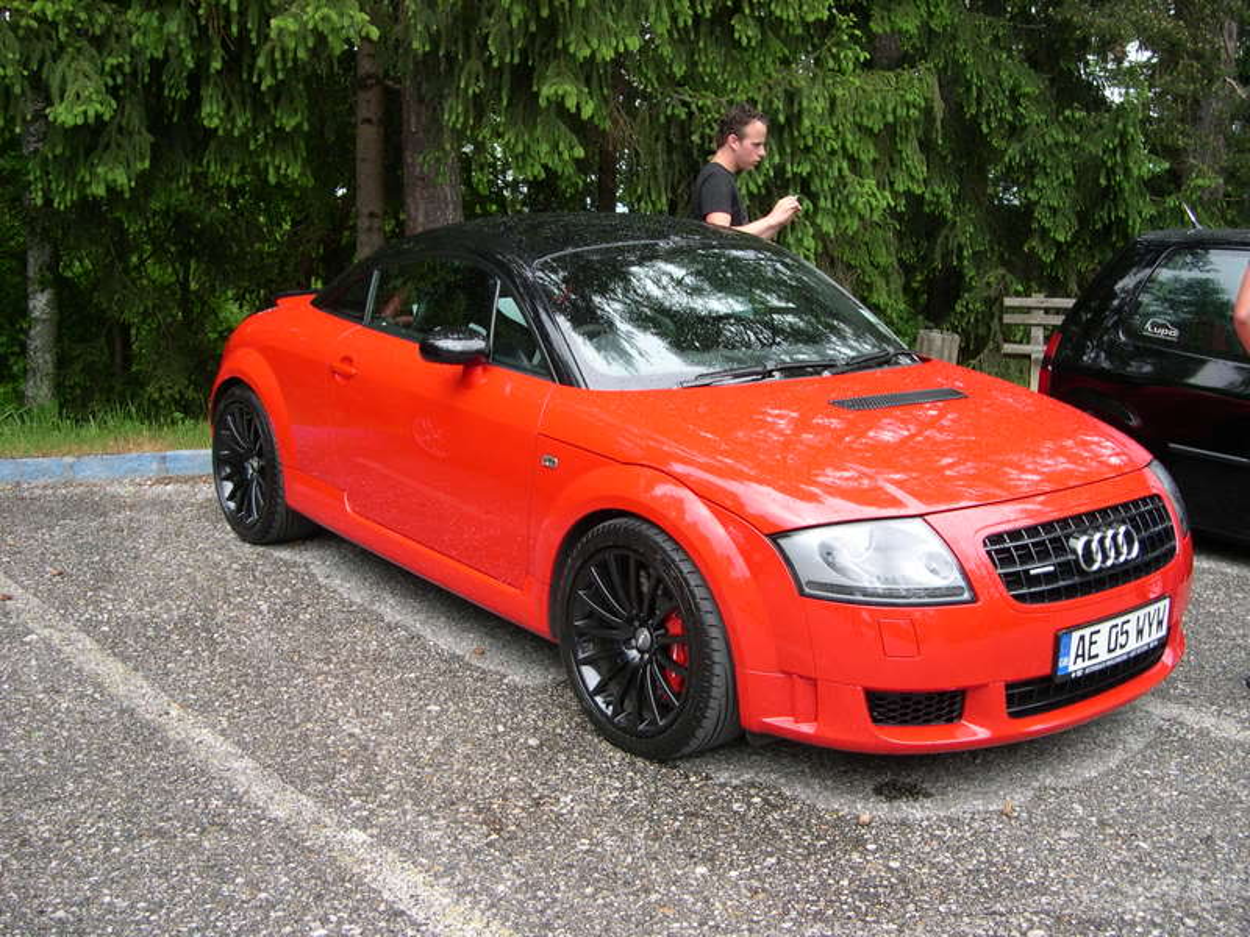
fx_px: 1372
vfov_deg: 37.7
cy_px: 468
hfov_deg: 49.0
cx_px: 625
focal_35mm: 38
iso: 100
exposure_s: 1/232
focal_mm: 8
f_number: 2.8
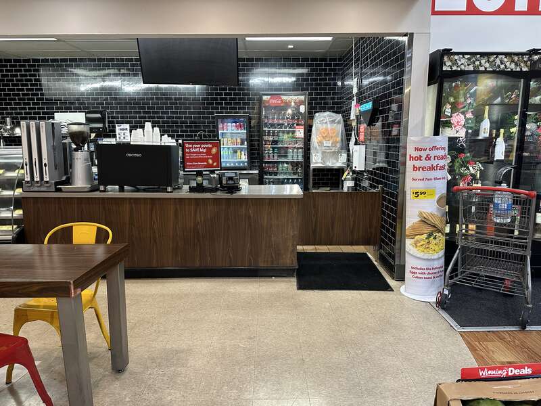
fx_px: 375
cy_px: 203
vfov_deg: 56.8
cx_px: 270
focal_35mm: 24
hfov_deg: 71.6
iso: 200
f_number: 1.78
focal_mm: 6.86
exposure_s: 1/120
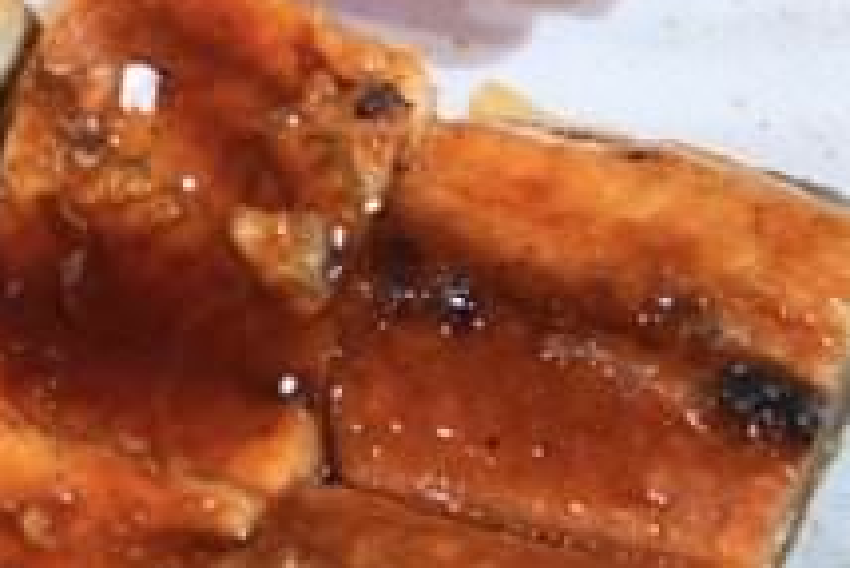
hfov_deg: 9.6
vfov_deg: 6.5
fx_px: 4962
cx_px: -342
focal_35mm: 210
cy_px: 36
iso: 800
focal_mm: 30
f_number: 4
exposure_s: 1/60
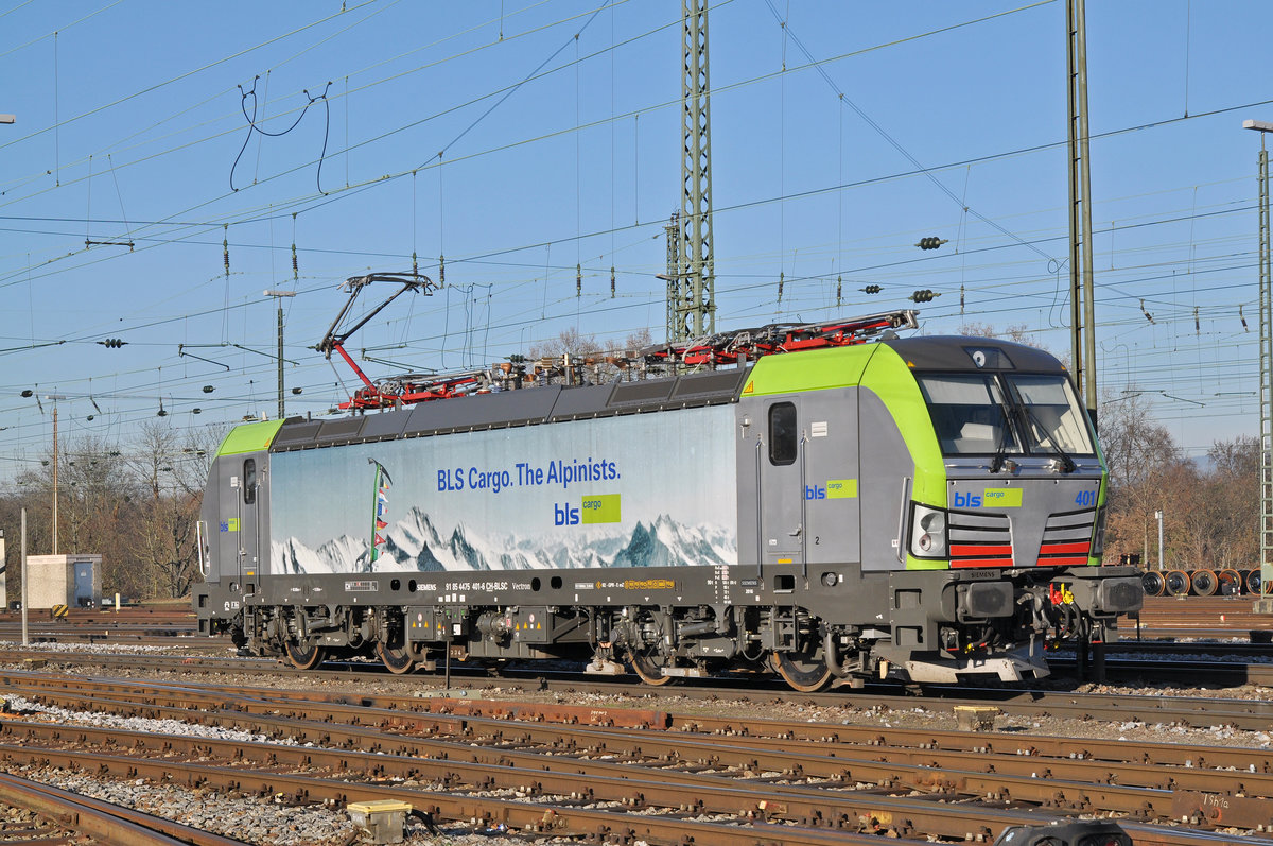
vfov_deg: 18.9
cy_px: 423
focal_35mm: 72
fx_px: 2543
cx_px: 636
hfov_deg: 28.1
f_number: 8
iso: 250
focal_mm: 48
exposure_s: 1/1000
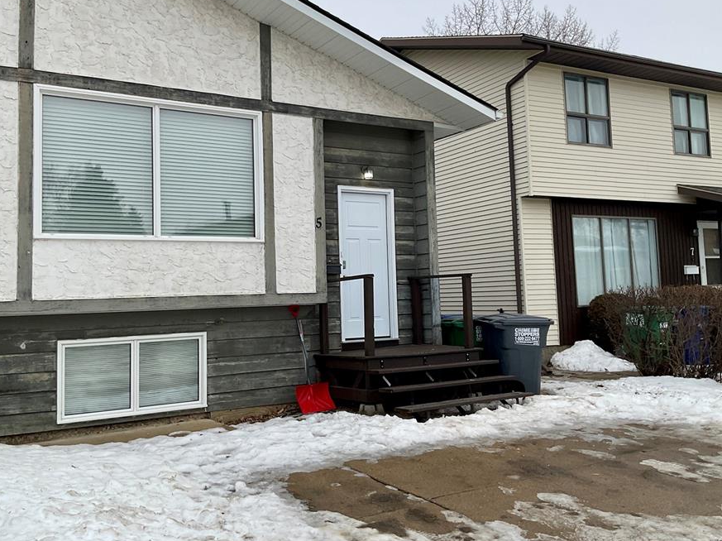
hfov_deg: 53.9
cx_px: 339
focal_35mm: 34
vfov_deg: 41.7
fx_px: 709
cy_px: 239
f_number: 1.8
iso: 16
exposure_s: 1/691
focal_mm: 3
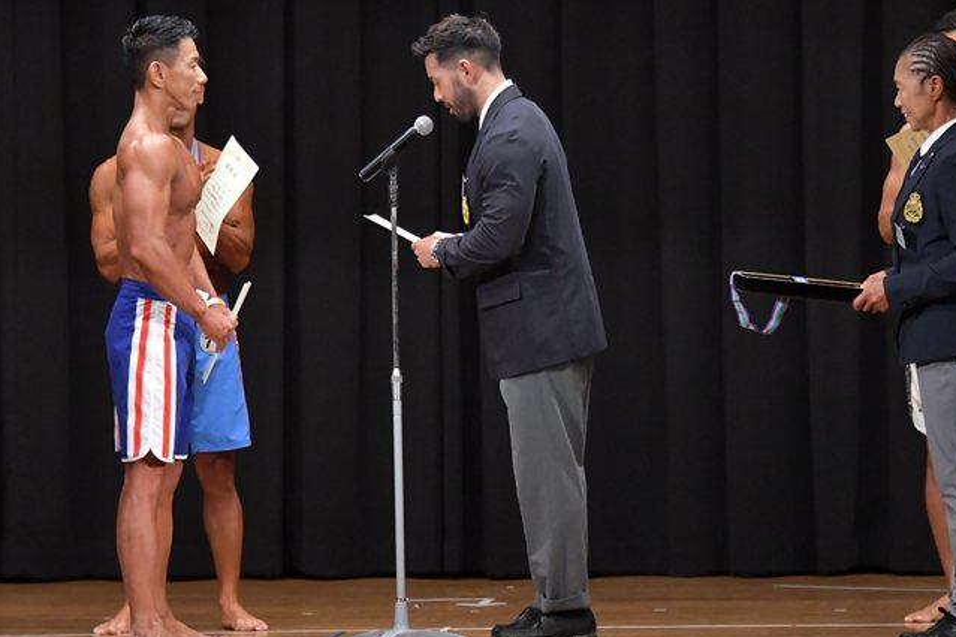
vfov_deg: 5.2
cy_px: 336
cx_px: 406
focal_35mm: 263
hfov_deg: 7.8
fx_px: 6984
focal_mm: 145
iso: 6400
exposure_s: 1/400
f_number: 5.6
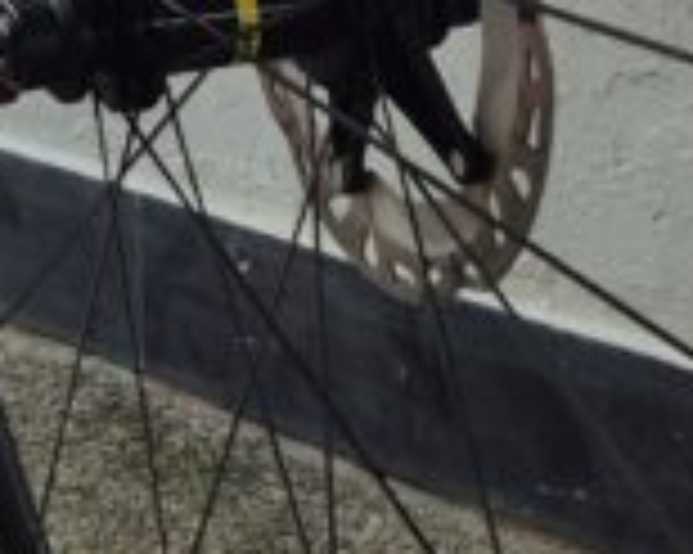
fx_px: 2398
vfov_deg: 12.2
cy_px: -414
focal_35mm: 117
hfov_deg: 15.7
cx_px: -176
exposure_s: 1/190
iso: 25
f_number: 1.8
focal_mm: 5.4
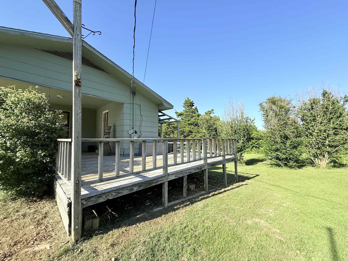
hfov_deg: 102.1
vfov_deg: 85.7
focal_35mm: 14
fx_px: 141
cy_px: 130
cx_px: 174
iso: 50
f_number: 2.2
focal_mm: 2.22
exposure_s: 1/888
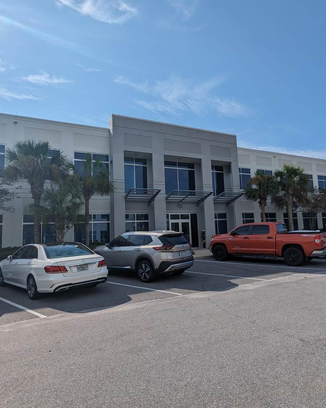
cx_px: 195
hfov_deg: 65.0
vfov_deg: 77.6
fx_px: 253
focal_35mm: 21
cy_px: 204
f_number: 2.2
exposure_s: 1/6211
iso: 49
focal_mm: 2.35
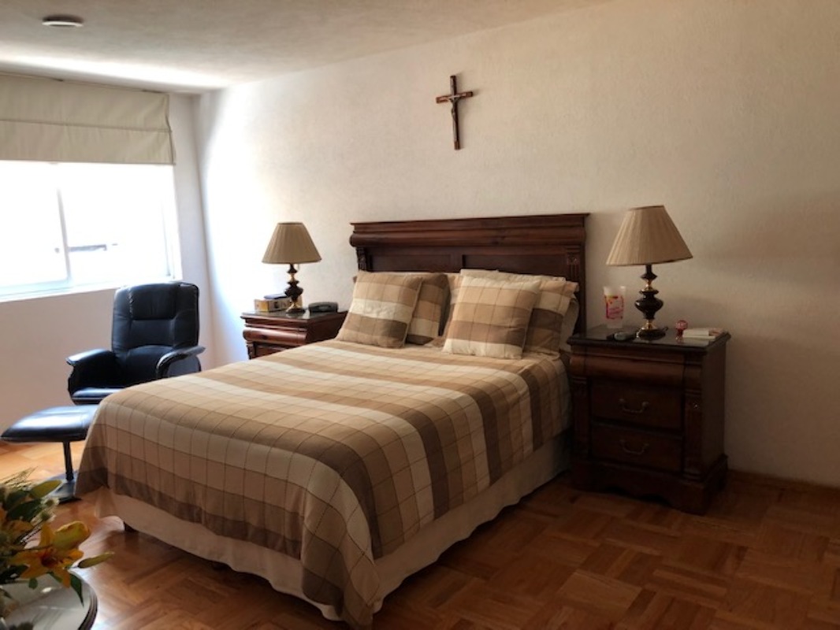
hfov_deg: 63.4
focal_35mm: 28
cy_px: 315
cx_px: 420
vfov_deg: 49.8
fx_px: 680
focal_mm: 3.99
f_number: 1.8
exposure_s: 1/24
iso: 40
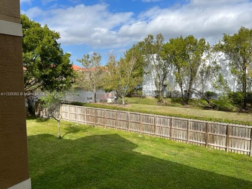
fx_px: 189
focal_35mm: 26
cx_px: 126
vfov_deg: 53.1
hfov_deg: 67.3
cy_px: 94
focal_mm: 5.1
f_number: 1.6
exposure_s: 1/3521
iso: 50
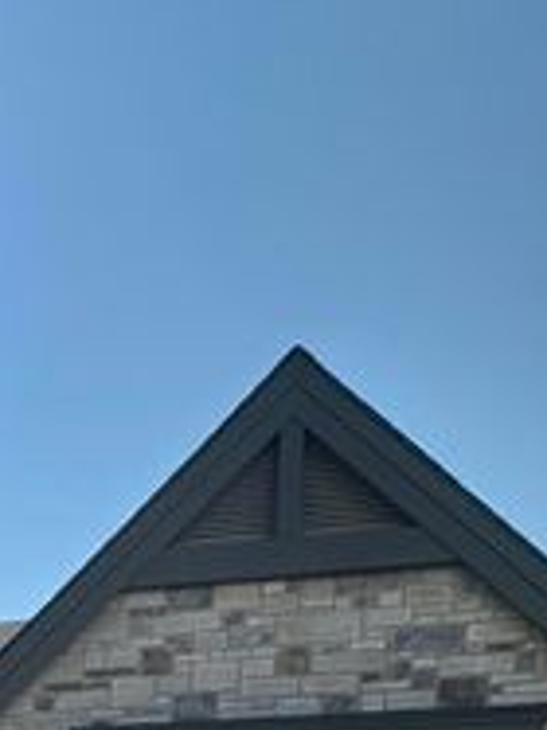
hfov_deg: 23.7
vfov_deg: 26.7
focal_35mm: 50
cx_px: -250
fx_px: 1055
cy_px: 1107
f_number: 2.2
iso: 50
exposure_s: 1/1366
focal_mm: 2.22
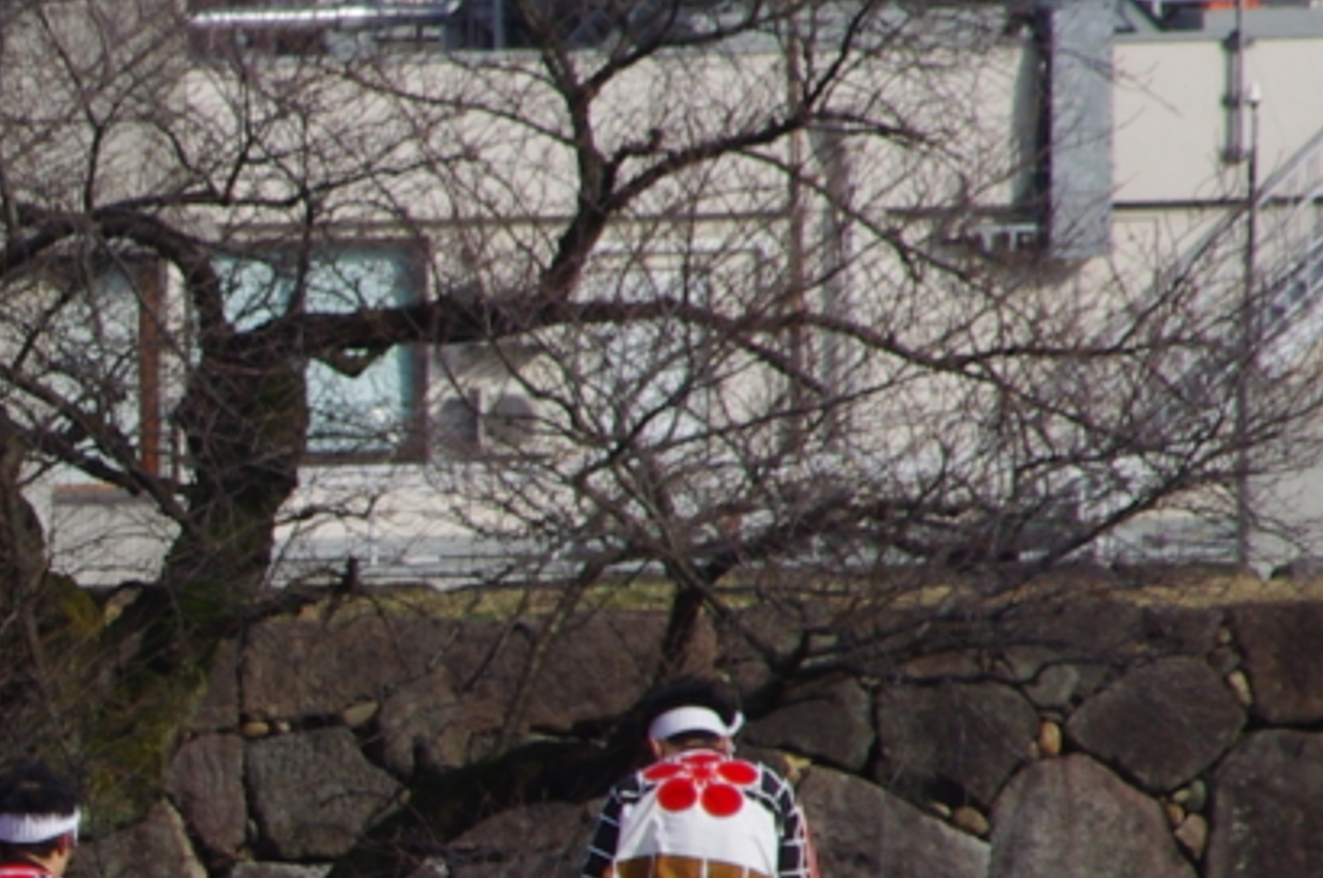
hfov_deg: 1.9
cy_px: 805
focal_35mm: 1113
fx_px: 40838
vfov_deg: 1.2
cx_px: -1091
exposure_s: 1/400
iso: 400
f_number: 14
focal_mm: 190
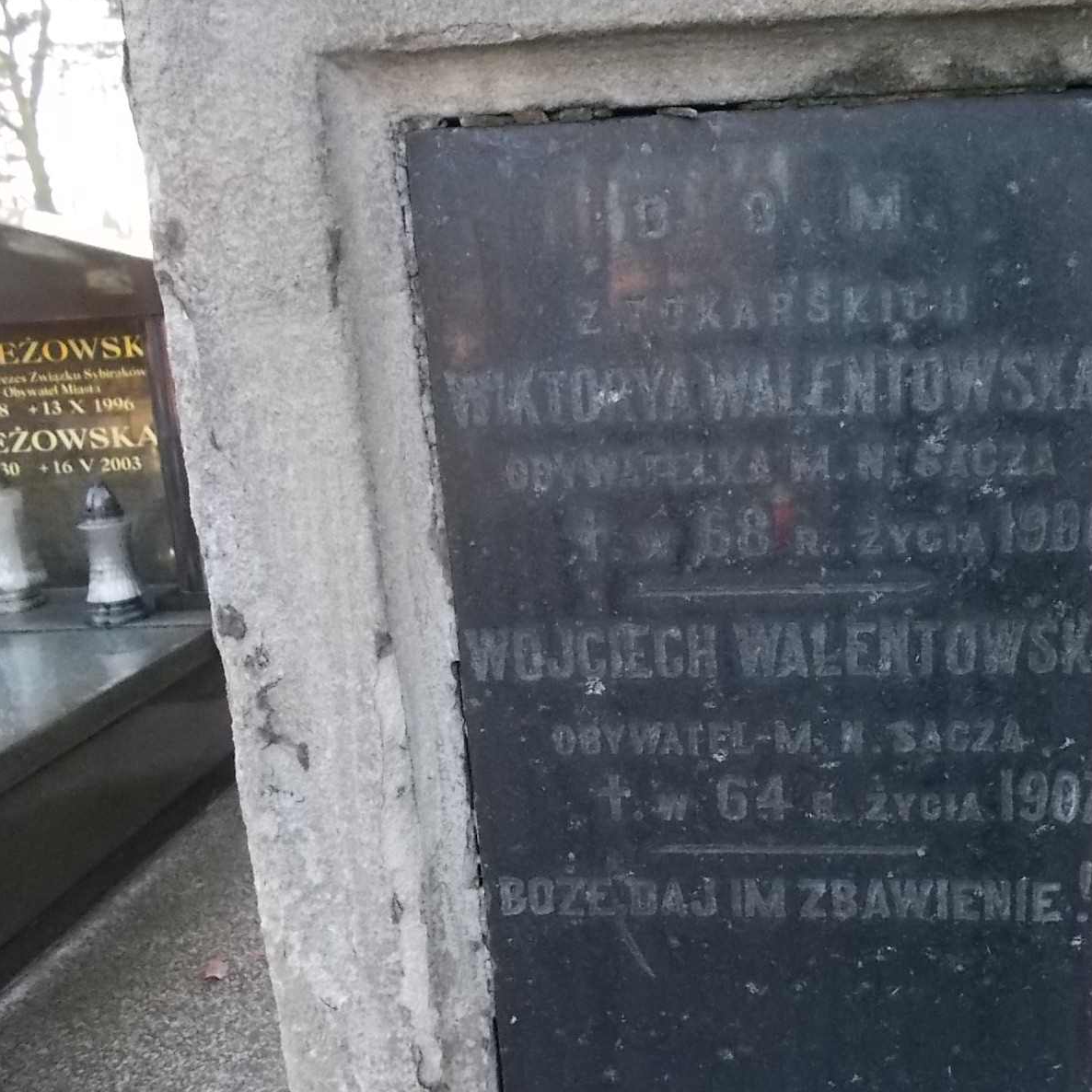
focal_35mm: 31
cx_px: 720
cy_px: 547
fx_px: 1106
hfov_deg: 51.6
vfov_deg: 52.5
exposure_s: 1/125
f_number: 3.2
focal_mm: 4.6
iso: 400
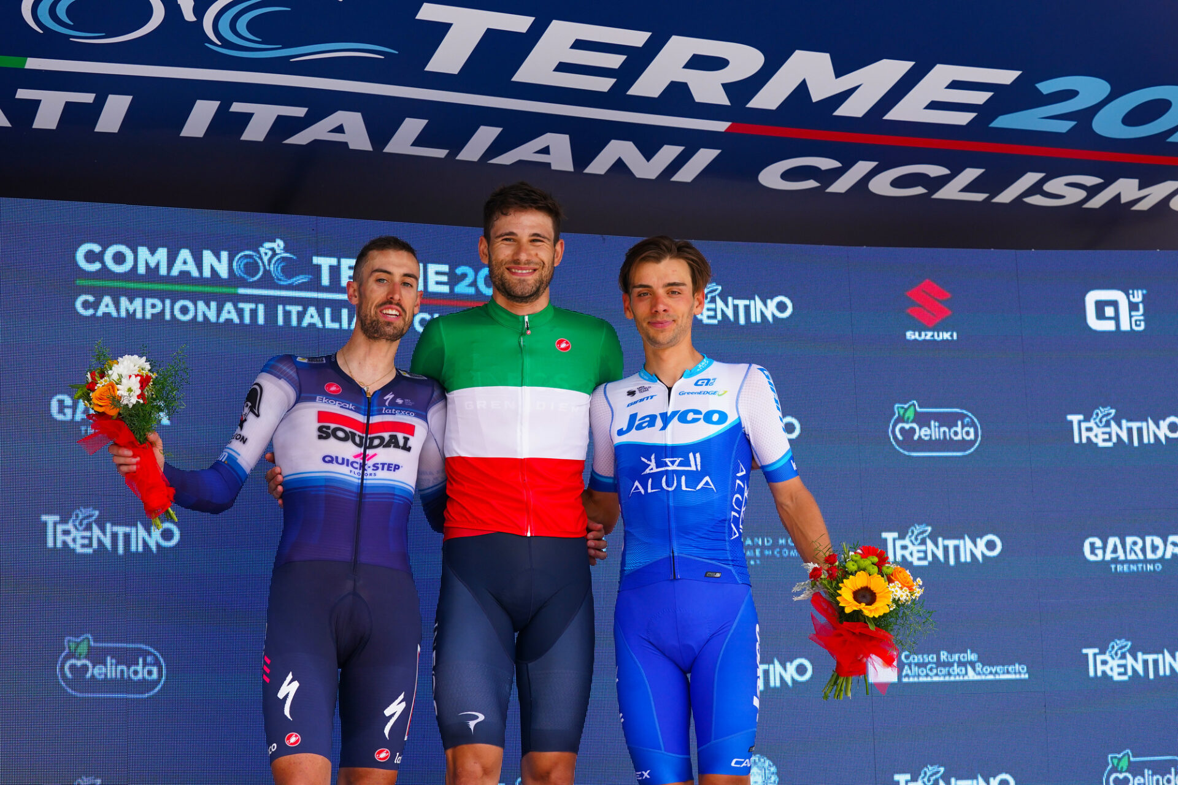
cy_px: 392
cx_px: 589
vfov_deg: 19.5
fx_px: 2290
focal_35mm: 70
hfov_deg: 28.8
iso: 640
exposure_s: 1/800
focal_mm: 70
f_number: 5.6
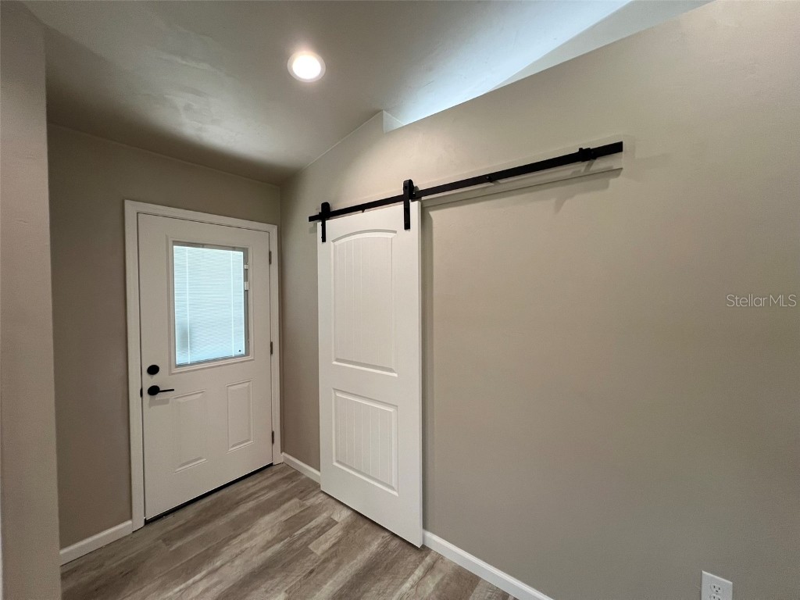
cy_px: 300
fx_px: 300
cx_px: 400
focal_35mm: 13
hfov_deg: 106.2
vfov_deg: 89.9
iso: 125
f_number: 1.8
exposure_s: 1/120
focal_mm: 1.57
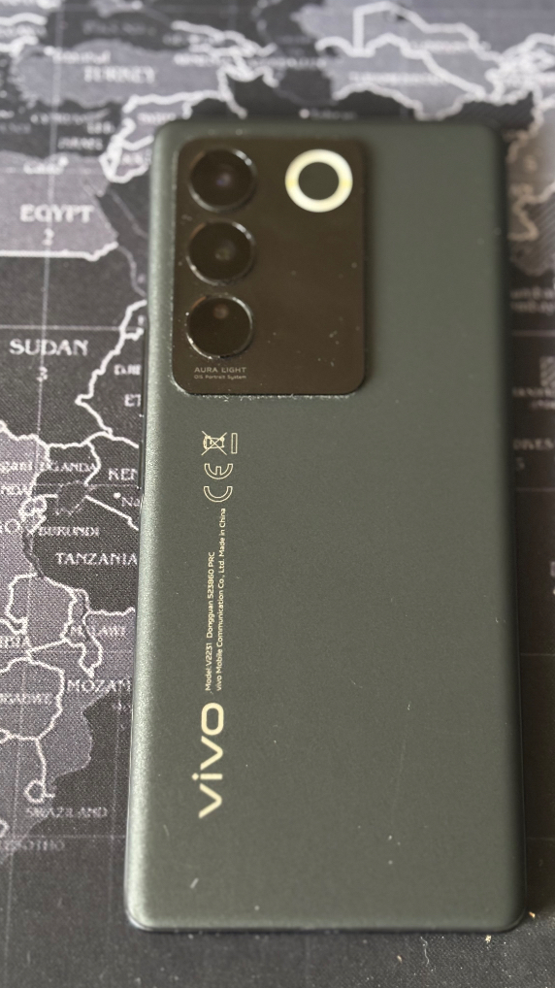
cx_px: 337
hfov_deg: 21.0
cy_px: 494
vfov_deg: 36.6
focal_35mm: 57
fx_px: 1492
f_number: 1.6
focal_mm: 5.96
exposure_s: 1/23
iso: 400
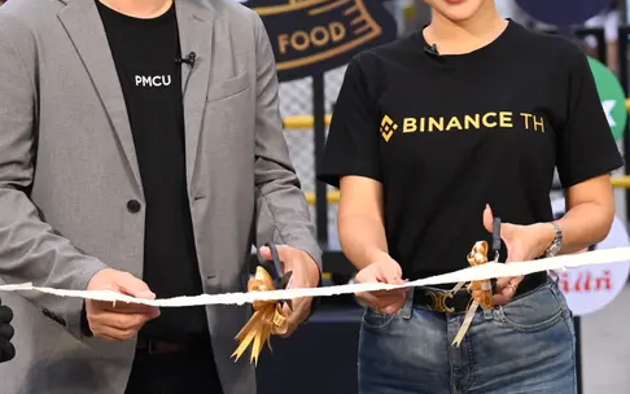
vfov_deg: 8.3
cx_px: 311
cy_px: 86
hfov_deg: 13.3
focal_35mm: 157
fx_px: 2696
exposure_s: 1/160
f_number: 4
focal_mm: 64
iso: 200
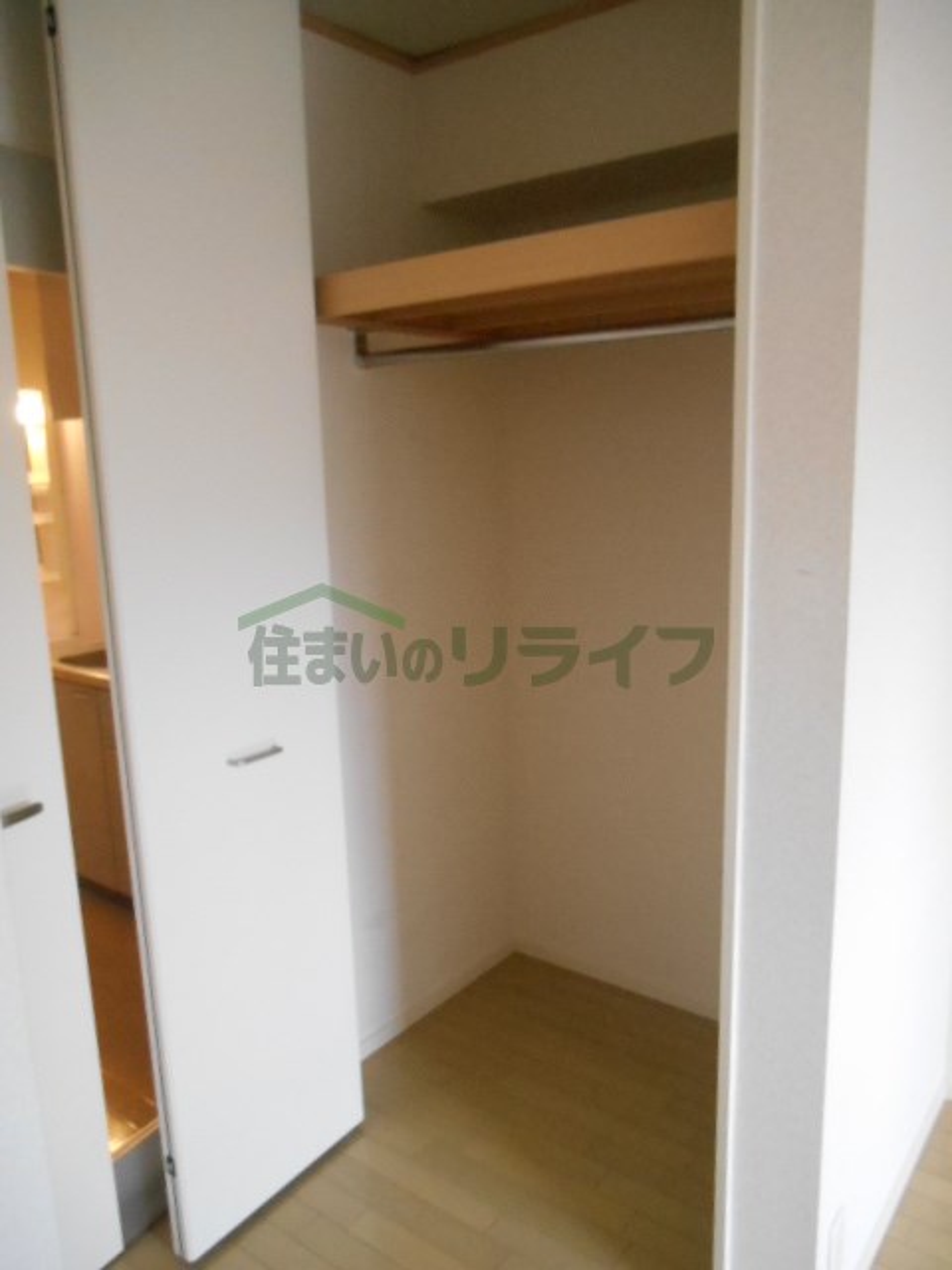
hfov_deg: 53.1
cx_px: 476
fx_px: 953
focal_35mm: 26
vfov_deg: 67.3
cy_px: 635
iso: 800
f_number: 3.4
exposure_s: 1/60
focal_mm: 4.7
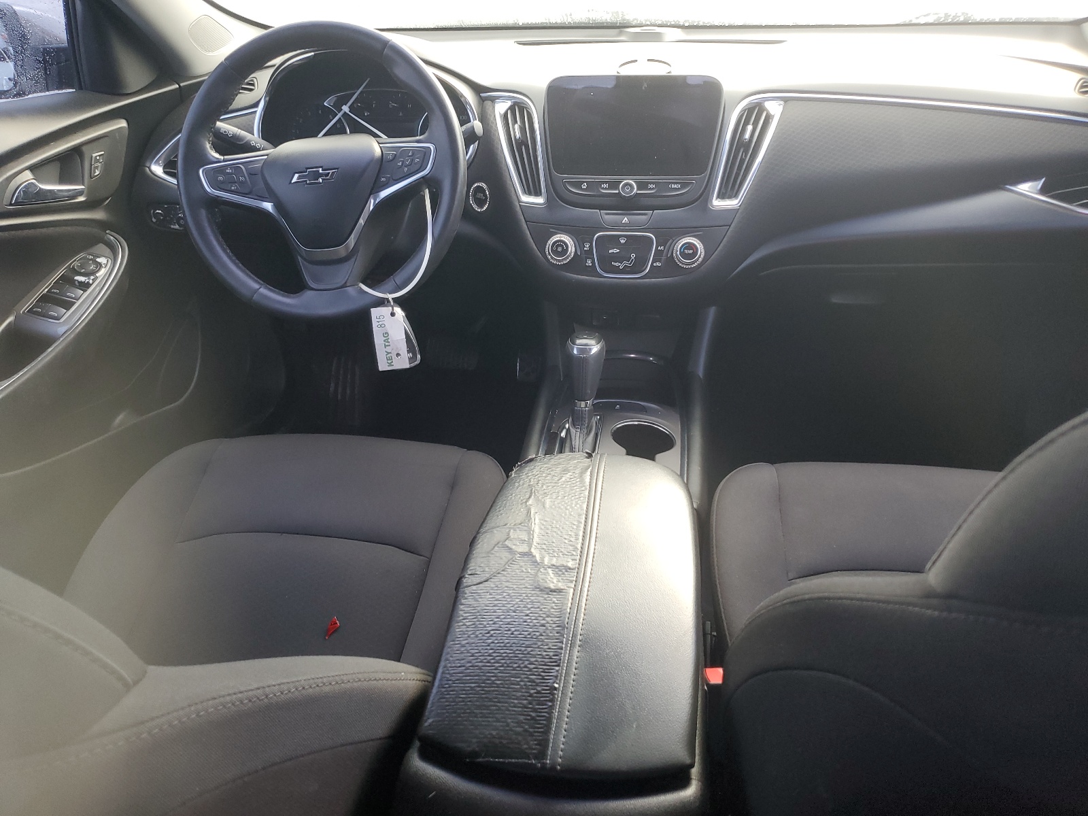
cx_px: 544
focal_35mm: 26
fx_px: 817
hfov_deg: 67.3
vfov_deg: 53.1
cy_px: 408
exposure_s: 1/60.2
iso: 66
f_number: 1.5
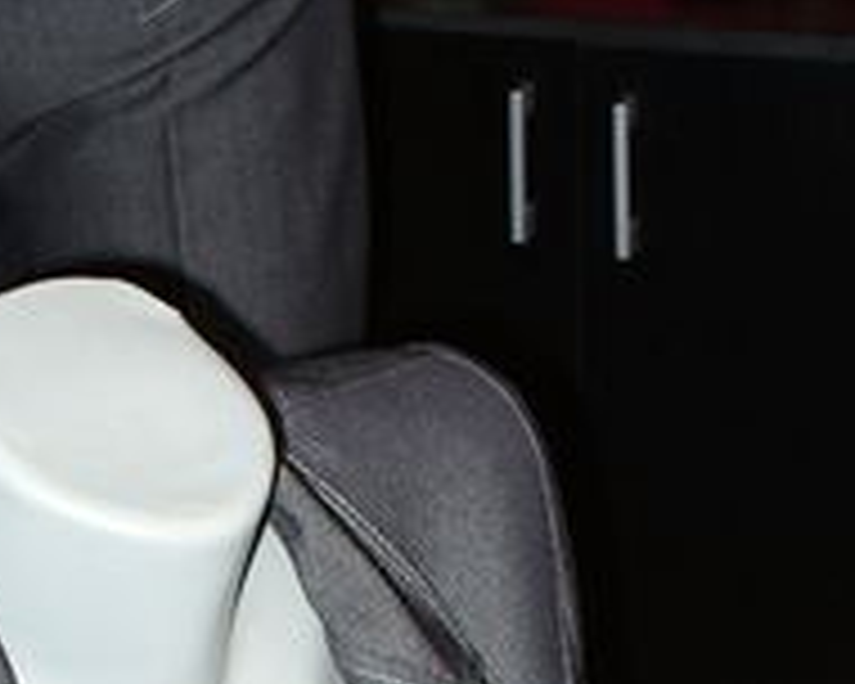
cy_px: 824
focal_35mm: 91
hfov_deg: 20.8
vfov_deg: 16.2
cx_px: 162
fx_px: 2303
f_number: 2.8
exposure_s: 1/30
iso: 100
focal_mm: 6.1
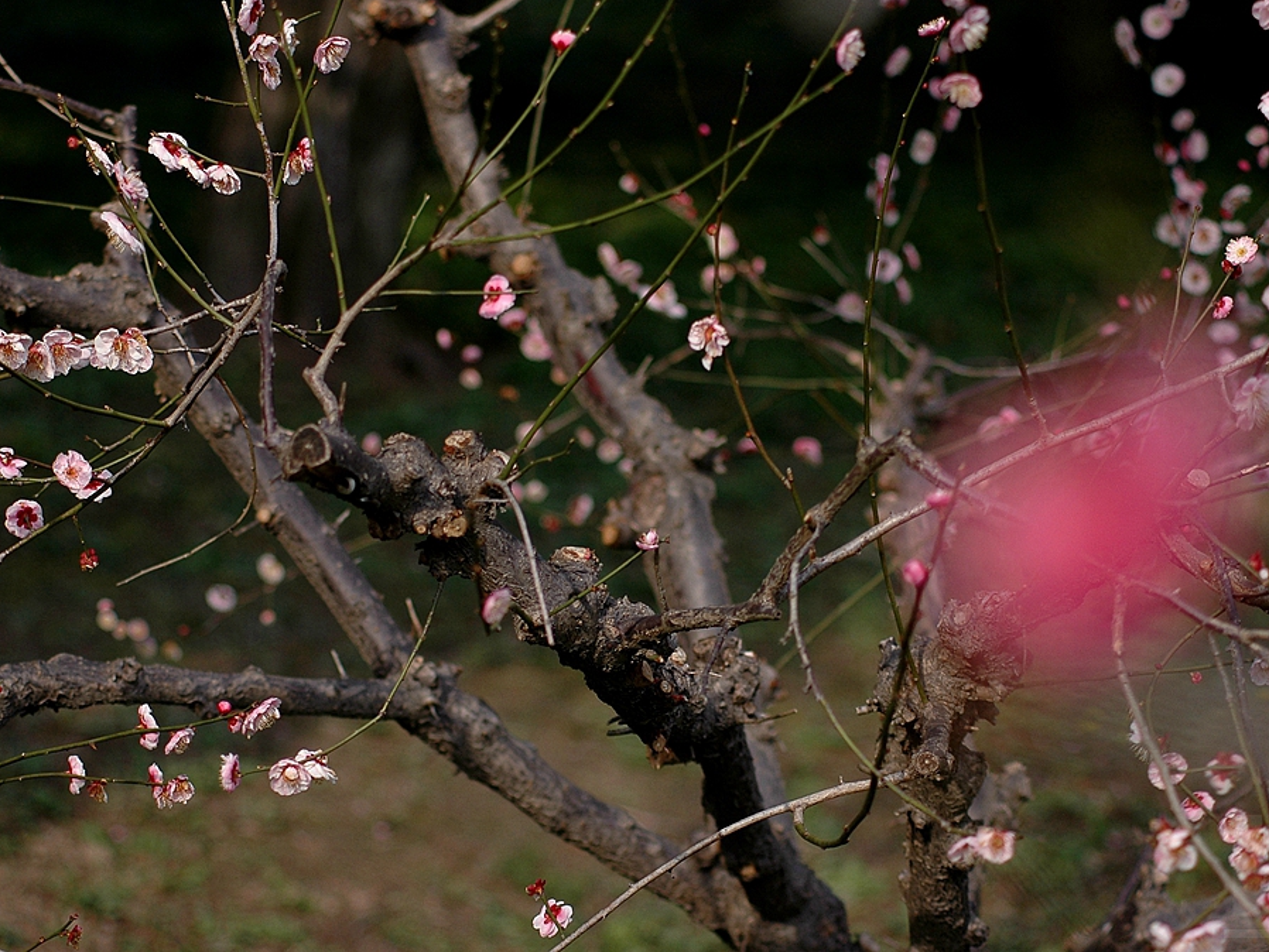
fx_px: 4217
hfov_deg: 17.1
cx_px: 618
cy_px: 472
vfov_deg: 12.9
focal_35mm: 115
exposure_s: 1/640
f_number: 4.5
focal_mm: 70
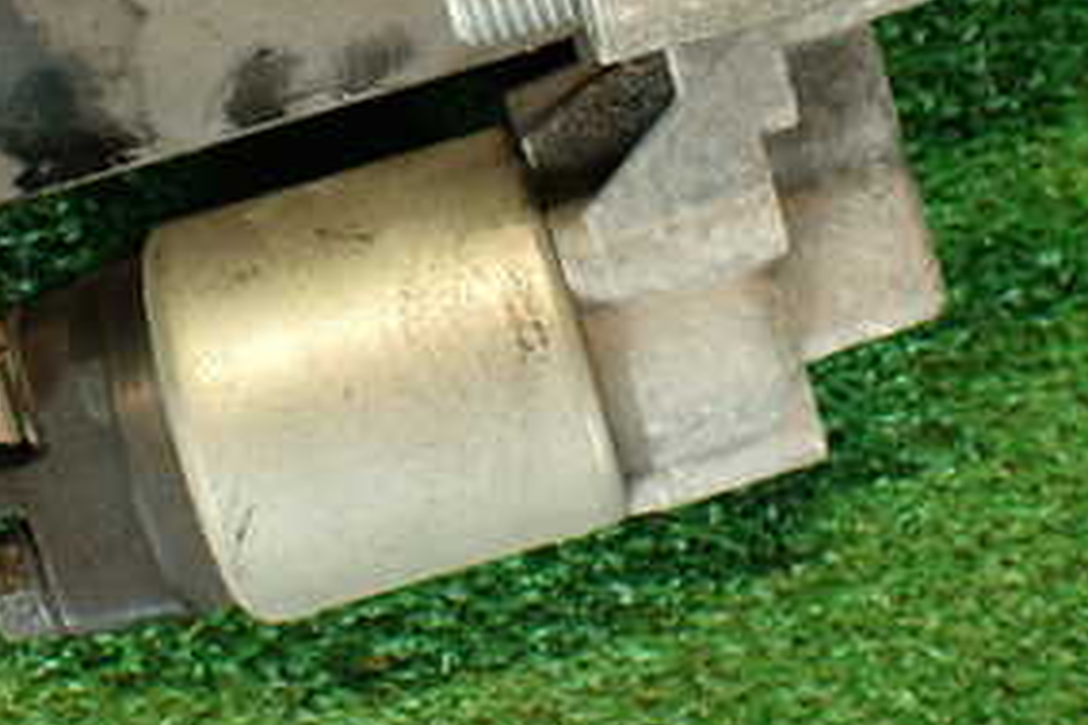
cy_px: -11
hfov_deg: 28.7
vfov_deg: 18.9
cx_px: 389
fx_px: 2115
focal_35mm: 70
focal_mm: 5.79
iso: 200
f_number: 2.4
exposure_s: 1/30
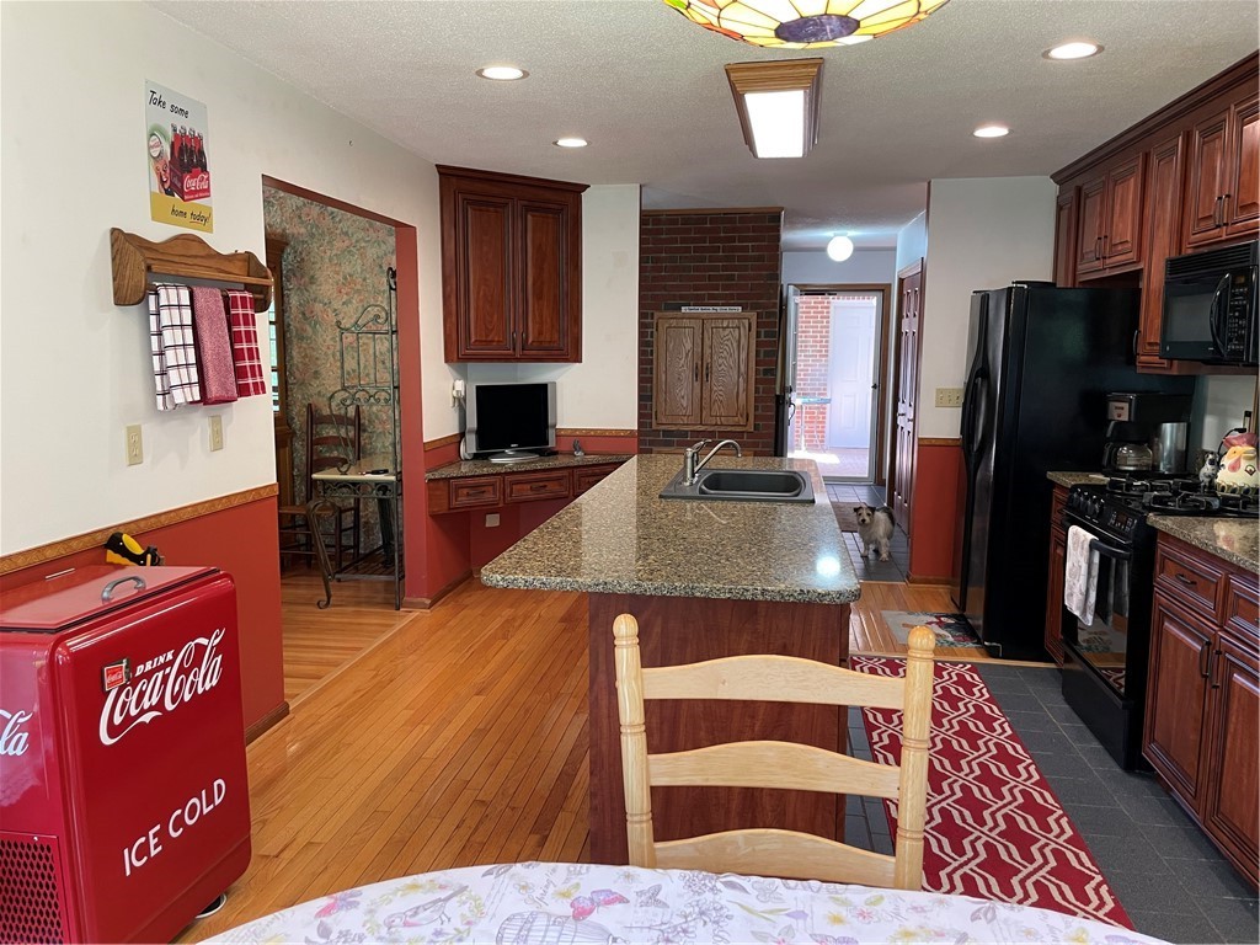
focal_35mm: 26
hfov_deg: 67.3
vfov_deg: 53.1
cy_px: 472
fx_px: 946
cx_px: 630
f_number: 1.6
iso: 125
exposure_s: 1/60
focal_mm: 4.2
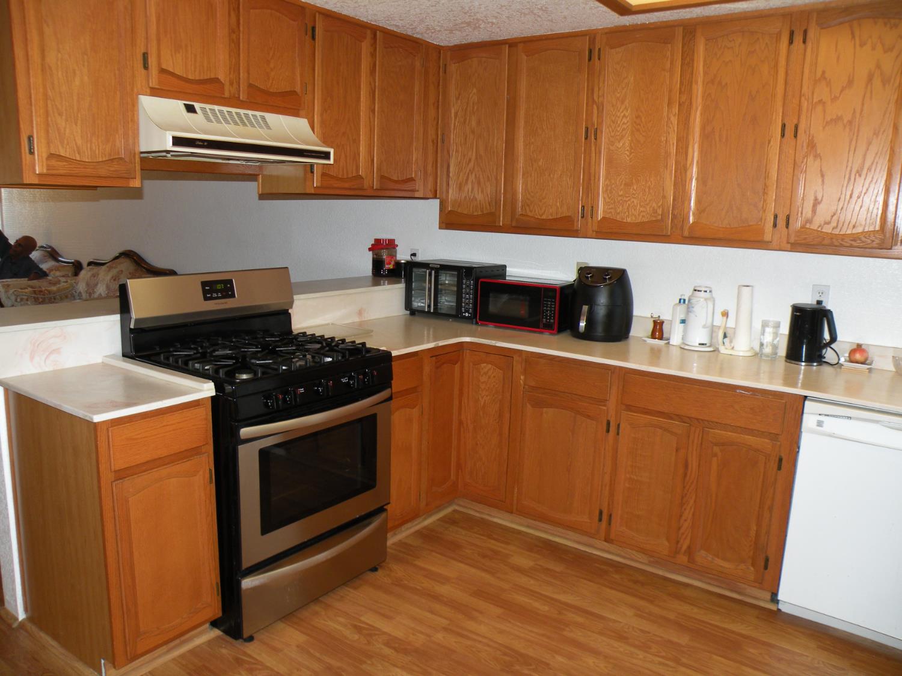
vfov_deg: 51.4
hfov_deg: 65.3
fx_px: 704
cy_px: 338
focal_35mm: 27
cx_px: 451
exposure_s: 1/38.1
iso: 83
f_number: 2.8
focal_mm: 4.7
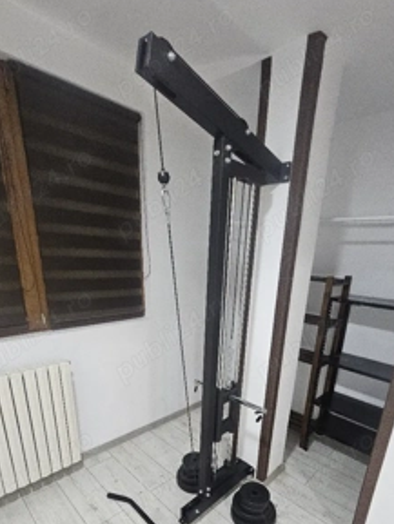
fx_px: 273
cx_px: 211
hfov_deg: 71.5
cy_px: 357
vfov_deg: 84.1
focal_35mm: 18
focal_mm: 2.2
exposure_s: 1/70.9
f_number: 2.2
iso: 400
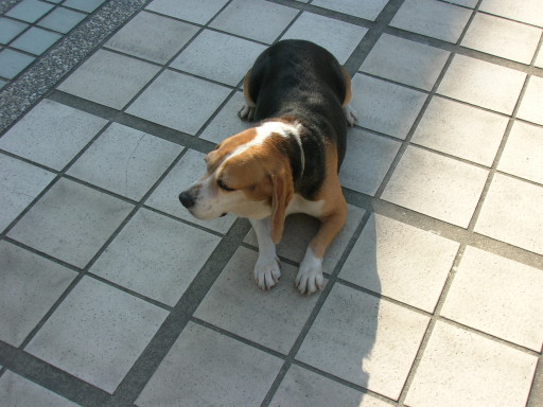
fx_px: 722
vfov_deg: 31.5
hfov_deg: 41.2
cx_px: 272
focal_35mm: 46
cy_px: 204
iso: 50
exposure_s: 1/118
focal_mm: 7.7
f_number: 5.4
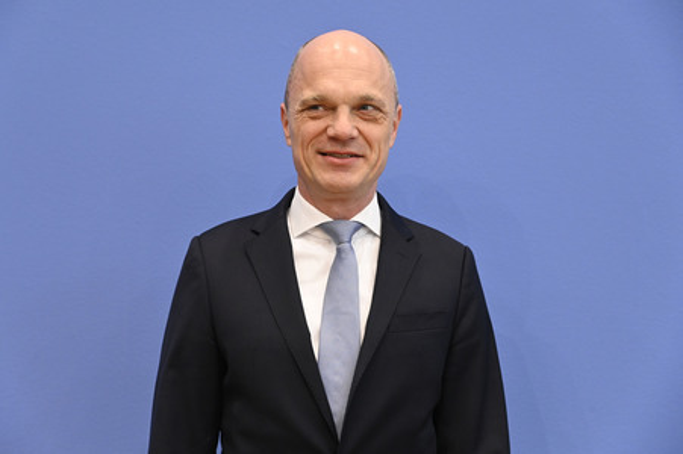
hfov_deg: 23.9
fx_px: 1611
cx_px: 342
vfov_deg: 16.0
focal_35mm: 85
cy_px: 227
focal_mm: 85
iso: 5000
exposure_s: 1/320
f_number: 5.6
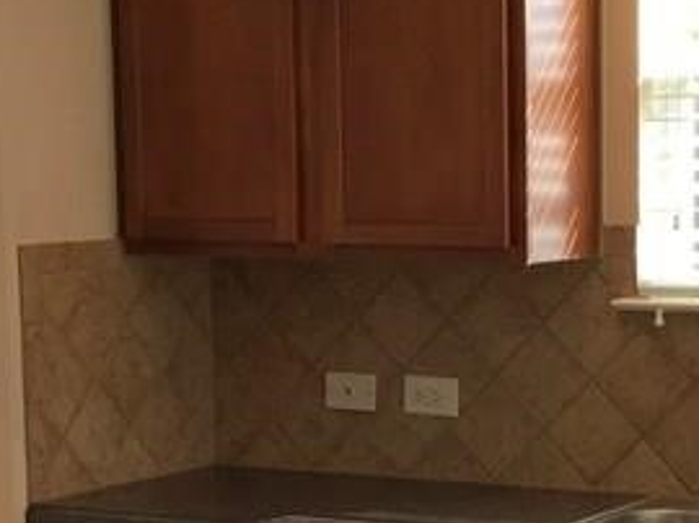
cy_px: 440
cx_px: 500
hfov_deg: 17.8
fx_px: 2219
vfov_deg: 13.4
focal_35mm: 110
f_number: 2.2
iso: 32
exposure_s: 1/120
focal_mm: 4.15
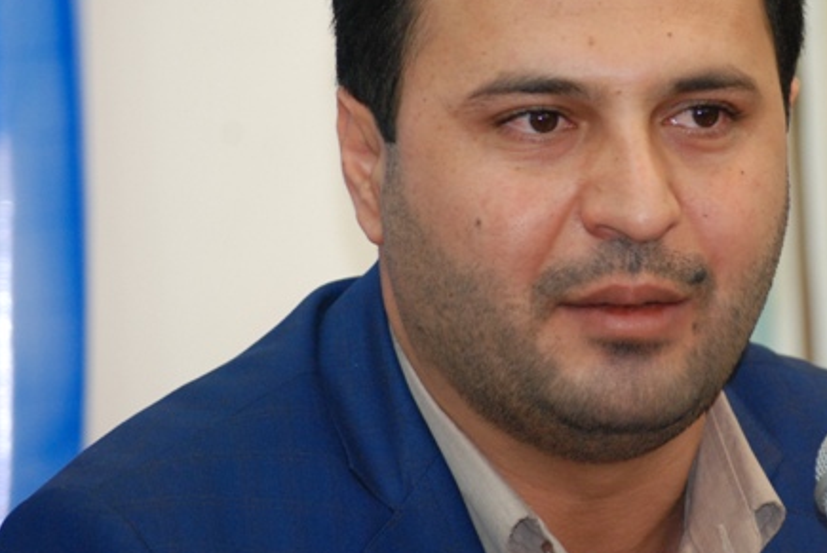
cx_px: 601
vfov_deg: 4.2
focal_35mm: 331
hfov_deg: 6.2
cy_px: 167
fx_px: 7611
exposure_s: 1/30
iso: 800
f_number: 5.3
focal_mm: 150
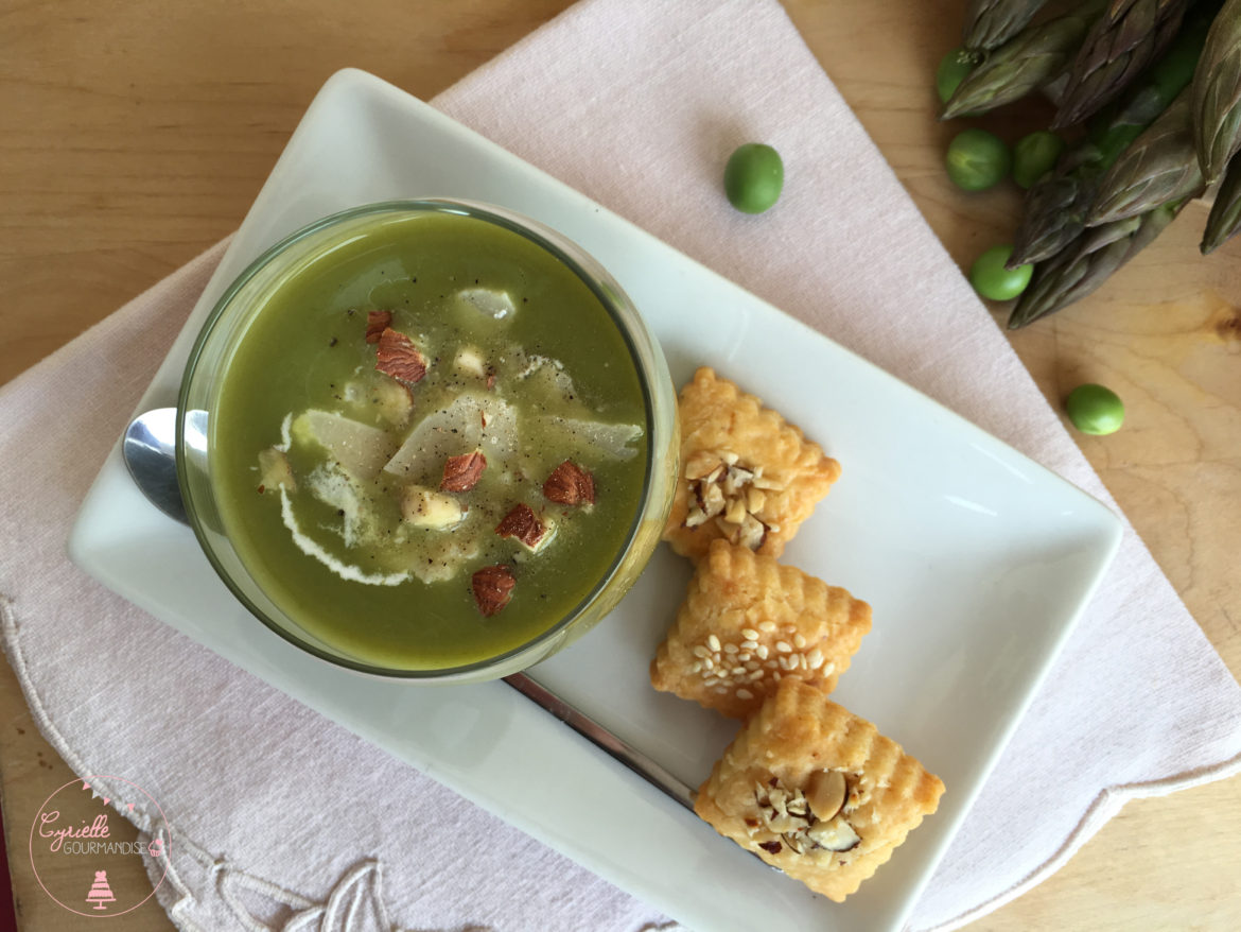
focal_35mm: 29
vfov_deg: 48.2
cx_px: 620
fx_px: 1040
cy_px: 466
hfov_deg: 61.6
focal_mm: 4.15
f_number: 2.2
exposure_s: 1/100
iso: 25
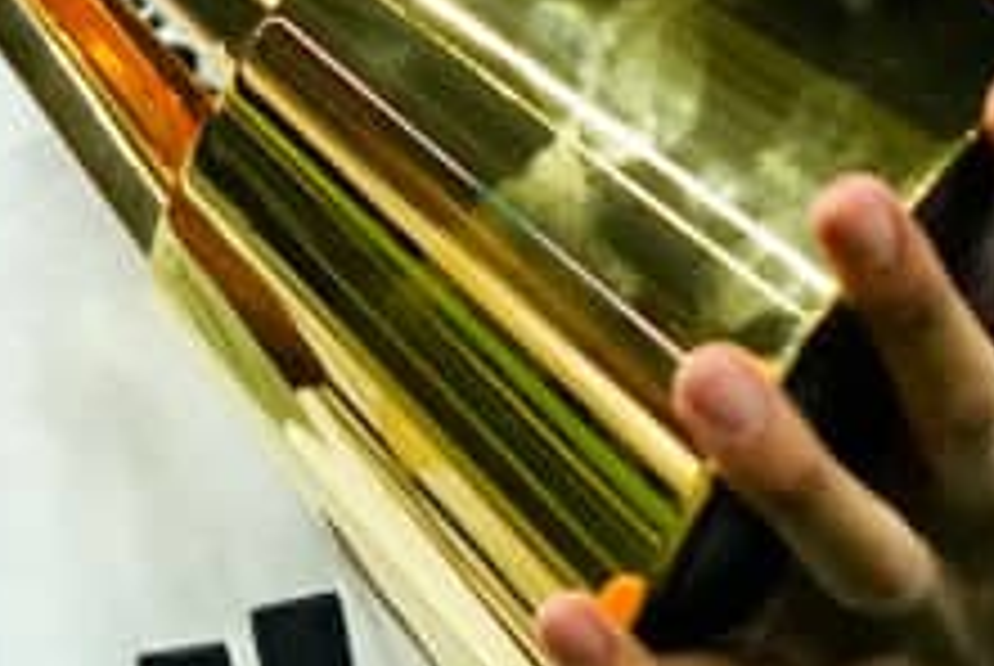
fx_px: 51203
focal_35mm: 1852
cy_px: -565
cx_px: 81
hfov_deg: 1.1
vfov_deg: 0.7
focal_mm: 400
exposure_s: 1/2000
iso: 3200
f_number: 2.8
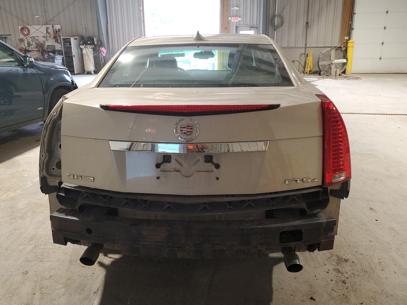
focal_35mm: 27
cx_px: 197
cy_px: 147
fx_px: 317
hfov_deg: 65.3
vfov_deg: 51.4
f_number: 1.5
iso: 179
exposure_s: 1/60.2
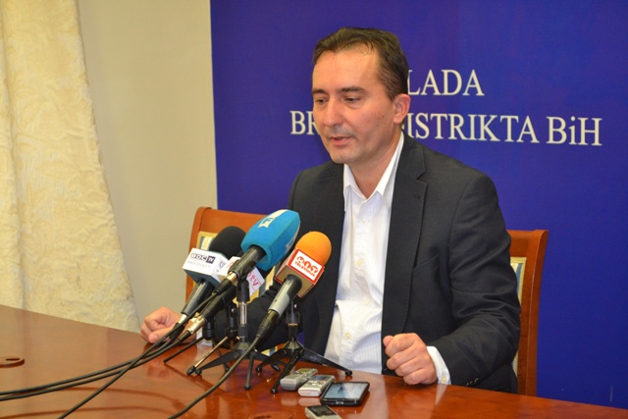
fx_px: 1439
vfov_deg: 16.6
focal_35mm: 82
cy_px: 210
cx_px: 314
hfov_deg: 24.6
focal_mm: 55
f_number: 5.6
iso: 1800
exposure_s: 1/60
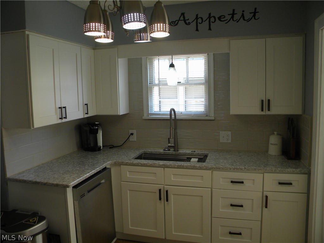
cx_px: 162
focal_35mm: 28
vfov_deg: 49.7
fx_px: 262
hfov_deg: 63.4
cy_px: 122
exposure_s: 1/56.8
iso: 97
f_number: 3.5
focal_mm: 5
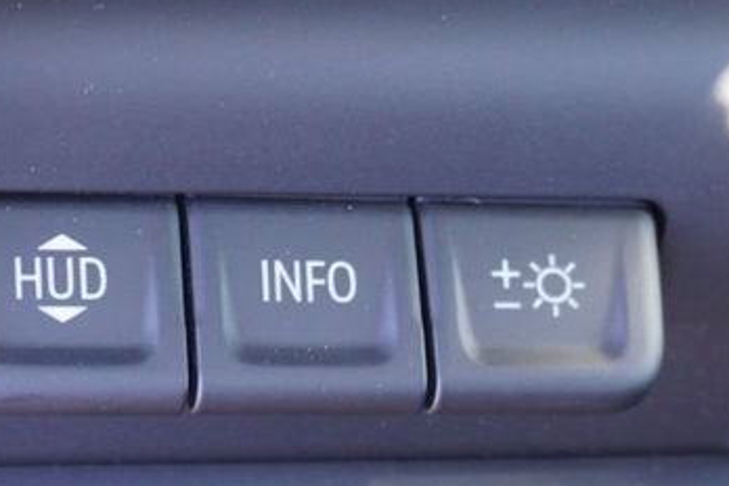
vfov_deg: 12.9
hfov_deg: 19.2
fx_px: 2146
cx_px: 207
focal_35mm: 106
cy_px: 325
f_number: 4.5
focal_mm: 24
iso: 1250
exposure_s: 1/60
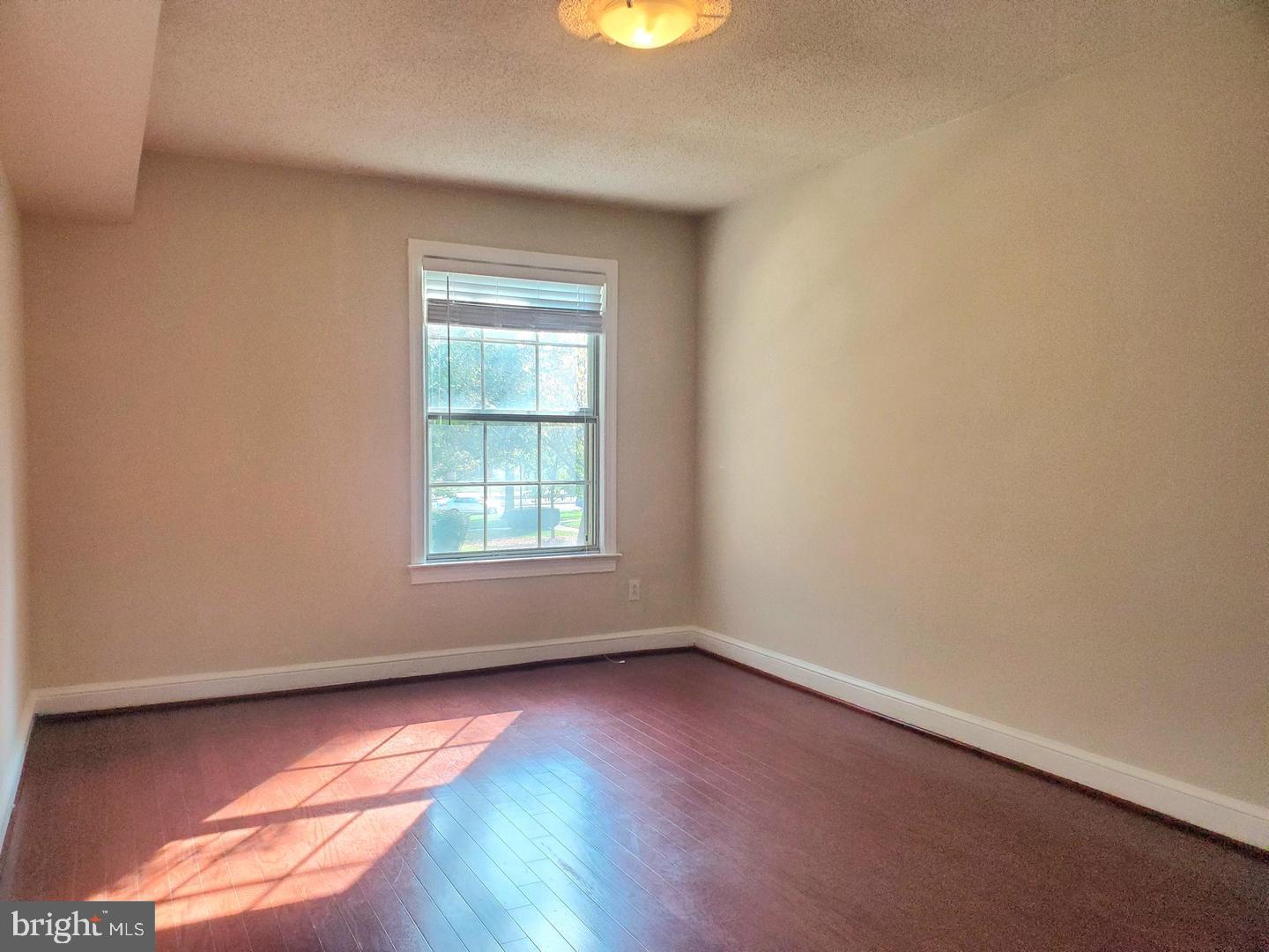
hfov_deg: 67.3
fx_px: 953
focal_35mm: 26
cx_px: 634
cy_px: 476
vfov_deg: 53.1
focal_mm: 4.3
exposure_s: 1/120
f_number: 2.4
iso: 250
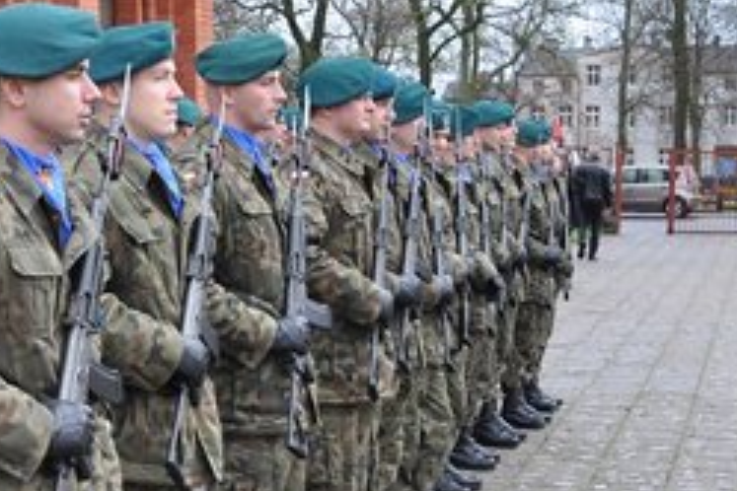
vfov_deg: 15.7
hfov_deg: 23.3
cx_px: 157
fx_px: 1760
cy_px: 414
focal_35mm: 86
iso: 200
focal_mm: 22
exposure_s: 1/100
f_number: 5
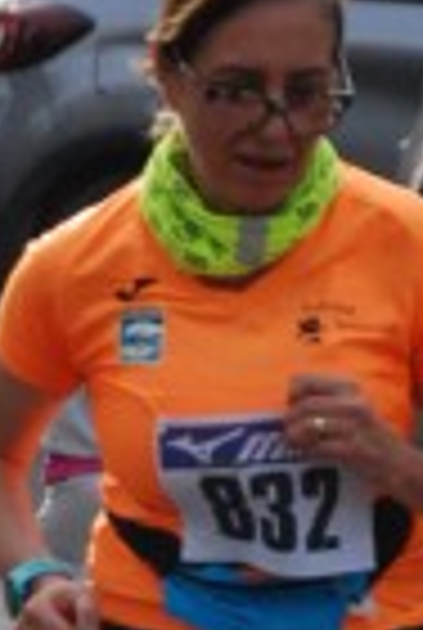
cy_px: 832
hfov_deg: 2.5
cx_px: 362
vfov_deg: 3.8
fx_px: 9560
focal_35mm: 545
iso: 1000
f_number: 5.6
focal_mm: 85
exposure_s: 1/1250
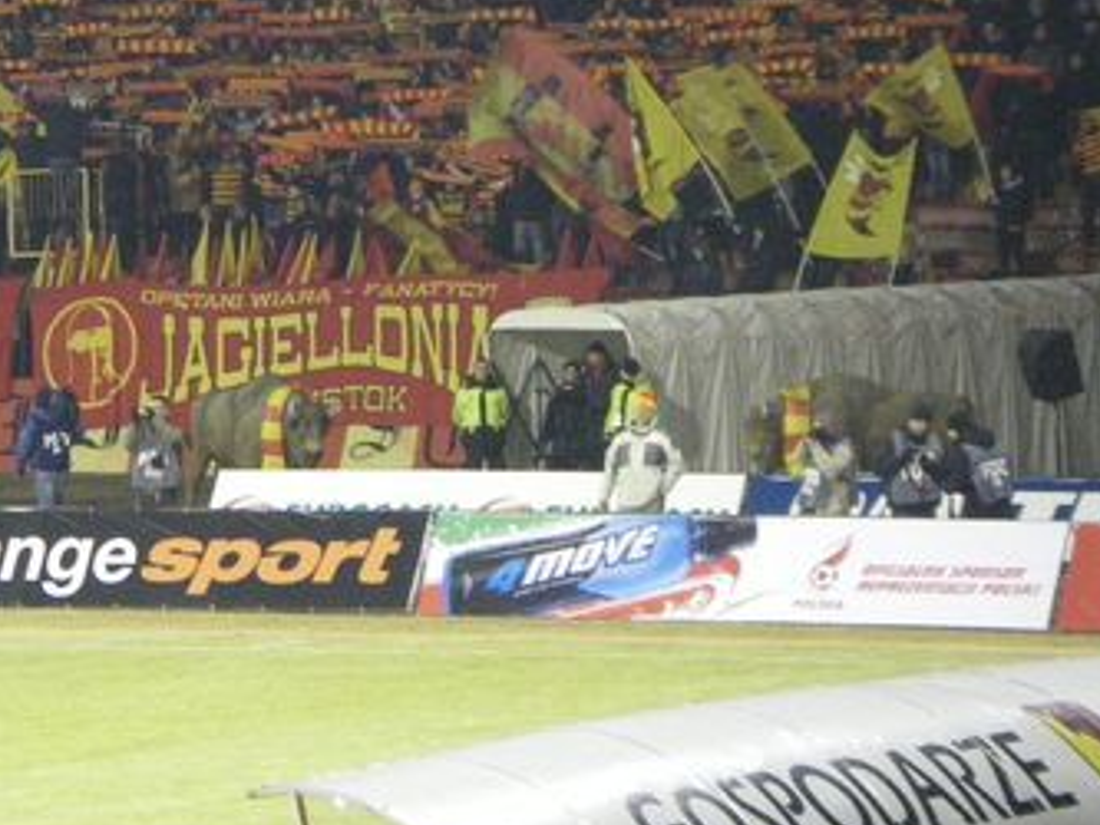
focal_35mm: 289
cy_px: 252
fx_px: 9187
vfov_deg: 5.1
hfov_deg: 6.8
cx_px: 198
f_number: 4.4
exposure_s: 1/40
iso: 800
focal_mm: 27.9
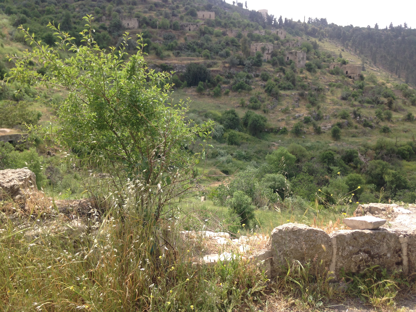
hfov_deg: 55.4
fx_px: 397
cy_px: 156
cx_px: 208
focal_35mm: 33
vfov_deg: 42.9
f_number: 2.4
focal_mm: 4.12
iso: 50
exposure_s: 1/763
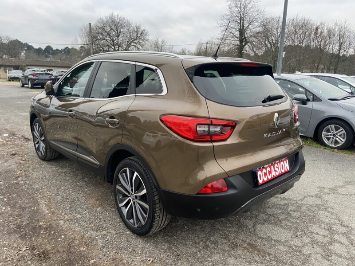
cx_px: 178
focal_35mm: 26
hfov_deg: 67.3
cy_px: 133
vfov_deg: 53.1
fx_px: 267
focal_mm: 4.25
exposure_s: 1/93
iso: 125
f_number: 1.8
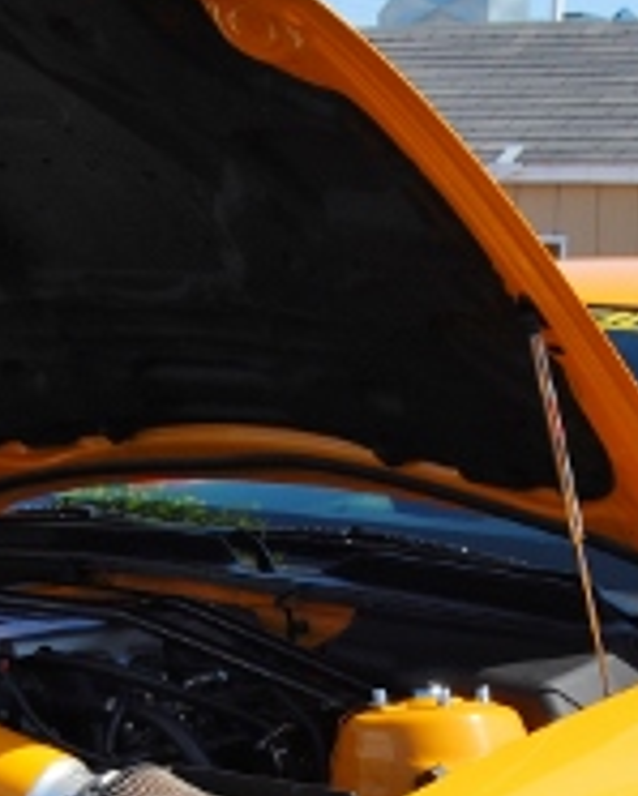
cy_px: 715
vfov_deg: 19.4
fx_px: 2288
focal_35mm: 97
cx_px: 351
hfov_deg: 15.9
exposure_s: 1/320
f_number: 9
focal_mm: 20
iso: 200
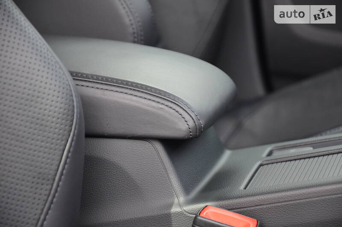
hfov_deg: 13.1
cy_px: 114
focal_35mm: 158
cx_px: 171
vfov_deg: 8.7
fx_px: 1493
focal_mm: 105
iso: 400
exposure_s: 1/100
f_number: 5.6
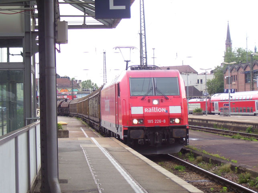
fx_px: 611
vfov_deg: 18.0
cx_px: 129
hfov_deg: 23.8
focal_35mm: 82
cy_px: 96
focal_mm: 13.5
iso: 80
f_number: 4.1
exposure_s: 1/90
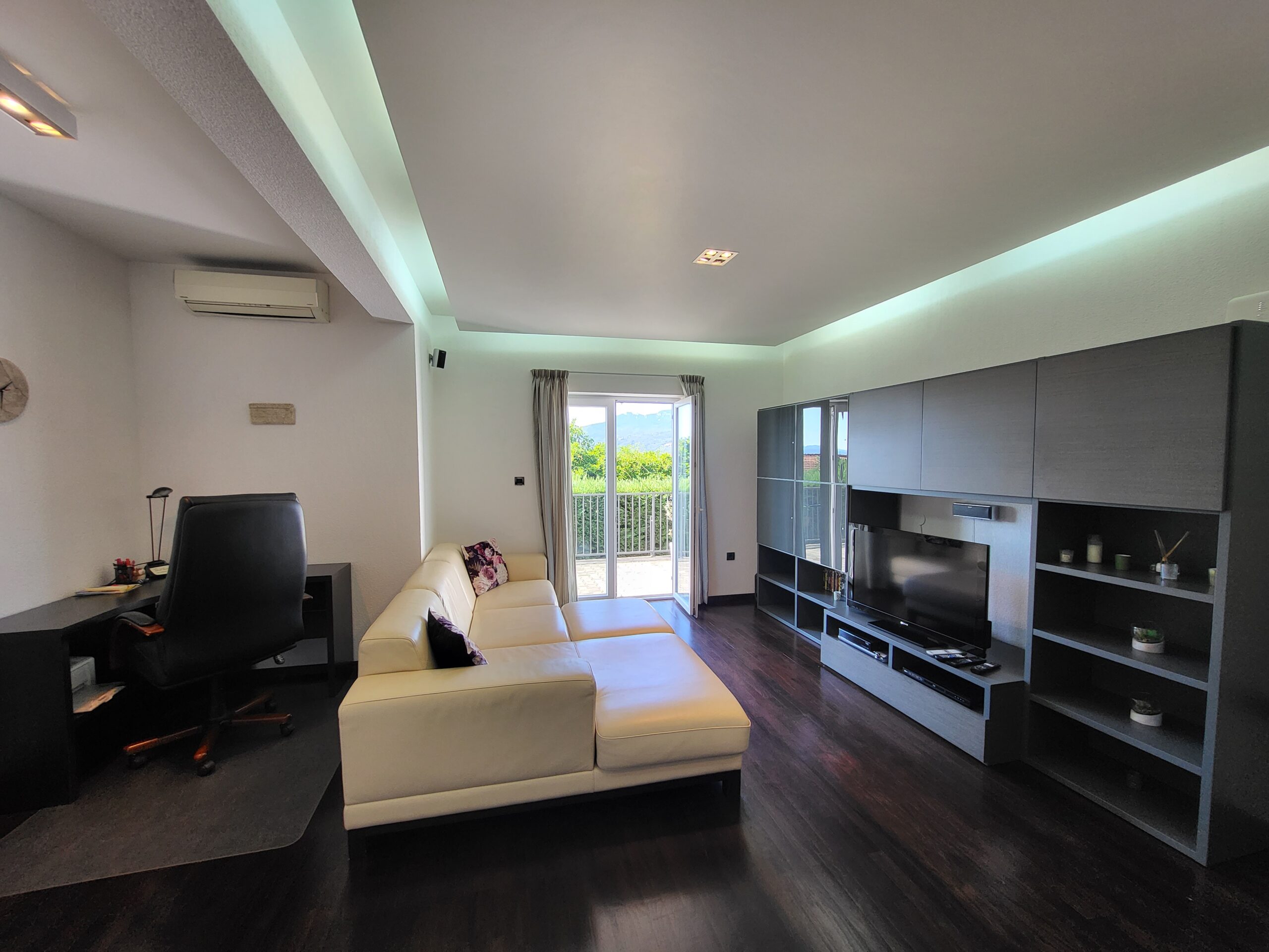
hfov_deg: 106.2
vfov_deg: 89.9
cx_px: 634
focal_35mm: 13
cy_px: 476
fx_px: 477
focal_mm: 1.74
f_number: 2.2
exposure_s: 1/50
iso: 64
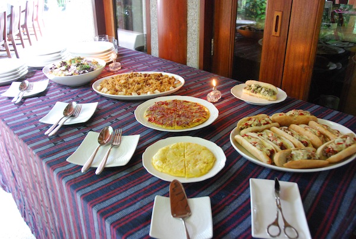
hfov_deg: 61.9
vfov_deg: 43.7
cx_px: 178
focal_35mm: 30
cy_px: 120
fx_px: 297
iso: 1600
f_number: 3.8
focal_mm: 20
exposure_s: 1/25
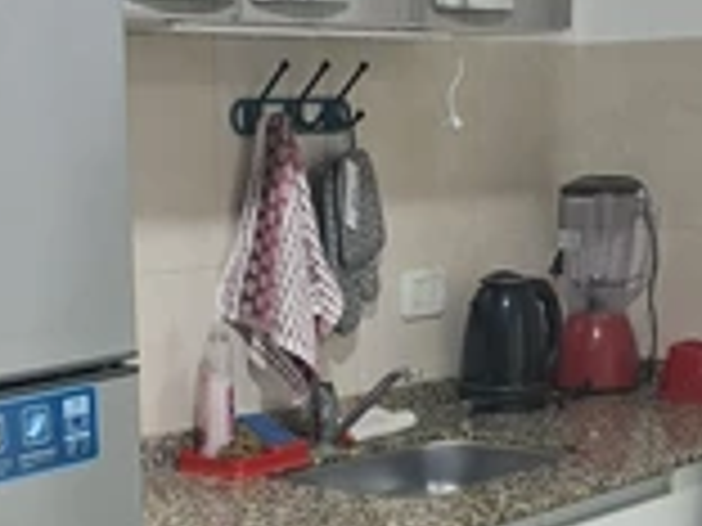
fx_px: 1318
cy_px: 535
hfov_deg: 29.8
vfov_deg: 21.7
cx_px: 306
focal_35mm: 65
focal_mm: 5.54
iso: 320
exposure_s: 1/33
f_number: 1.8
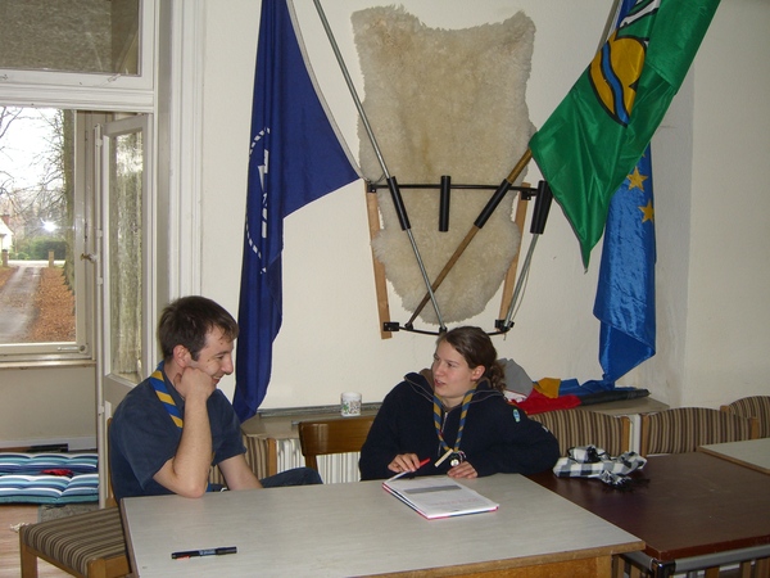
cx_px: 385
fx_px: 845
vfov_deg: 37.7
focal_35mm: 38
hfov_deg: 49.0
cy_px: 289
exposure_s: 1/60
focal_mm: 7.9
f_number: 2.8
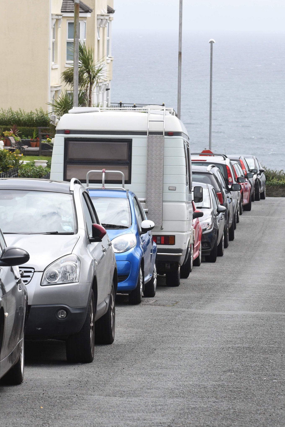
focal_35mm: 204
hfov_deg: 6.8
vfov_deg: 10.1
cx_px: 143
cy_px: 213
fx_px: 2416
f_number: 18
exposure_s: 1/1250
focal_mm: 135
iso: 1250
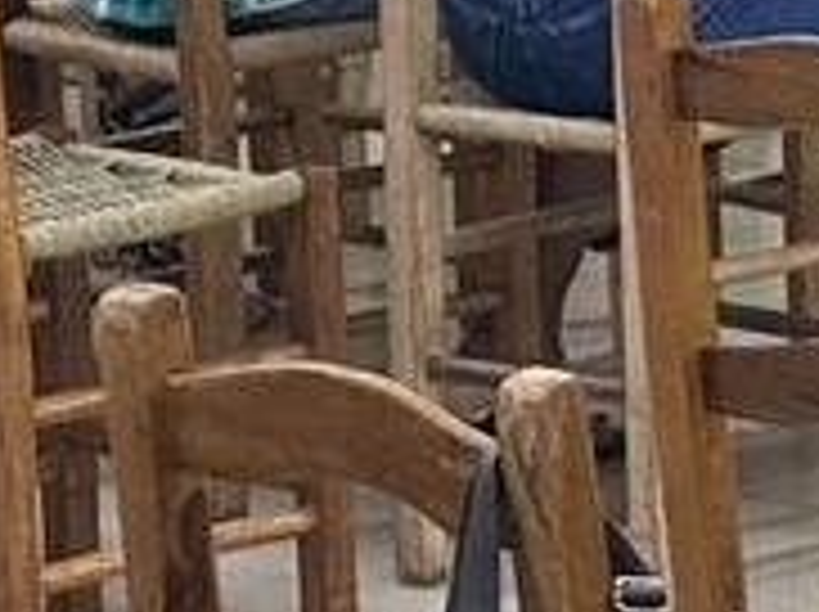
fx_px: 8105
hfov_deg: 5.5
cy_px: -135
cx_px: 2182
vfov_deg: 4.3
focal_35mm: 343
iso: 250
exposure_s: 1/40
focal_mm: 5.96
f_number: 1.6
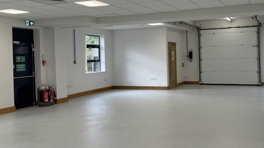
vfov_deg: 30.3
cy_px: 58
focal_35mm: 39
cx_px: 177
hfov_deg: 50.6
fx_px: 273
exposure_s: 1/227
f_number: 1.6
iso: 32
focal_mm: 4.2
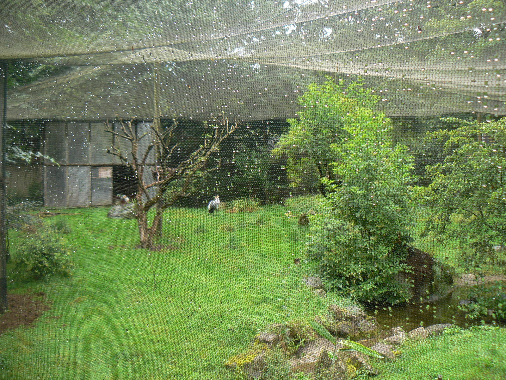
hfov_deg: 51.4
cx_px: 253
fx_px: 526
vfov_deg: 39.7
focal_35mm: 36
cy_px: 190
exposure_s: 1/50
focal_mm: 6
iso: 80
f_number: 3.2
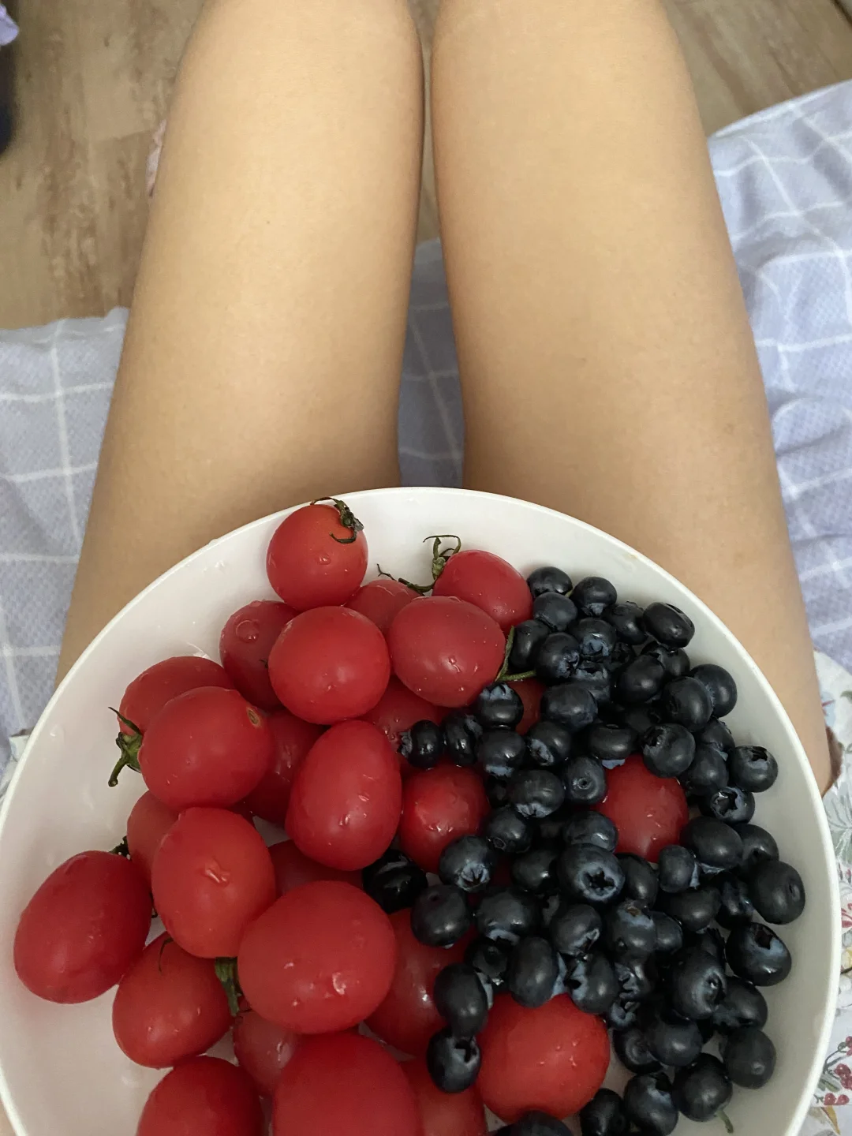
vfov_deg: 67.3
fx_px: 853
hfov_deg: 53.1
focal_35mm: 26
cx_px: 426
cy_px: 568
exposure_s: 1/60
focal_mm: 4.25
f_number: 1.8
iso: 500
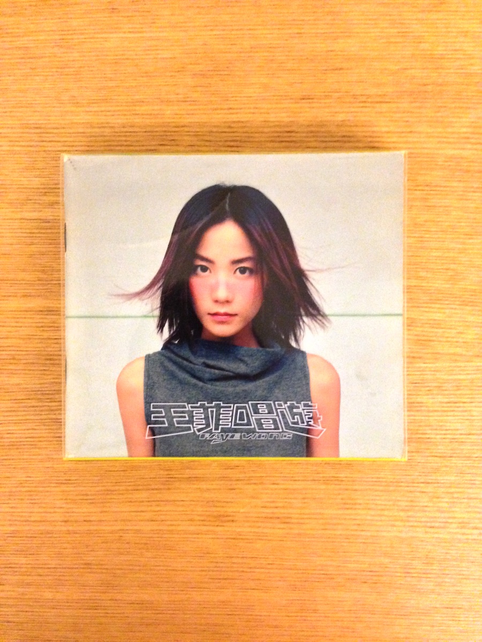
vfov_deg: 55.4
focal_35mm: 33
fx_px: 613
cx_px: 241
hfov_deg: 42.9
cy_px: 321
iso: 800
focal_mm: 4.12
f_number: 2.4
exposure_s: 1/15
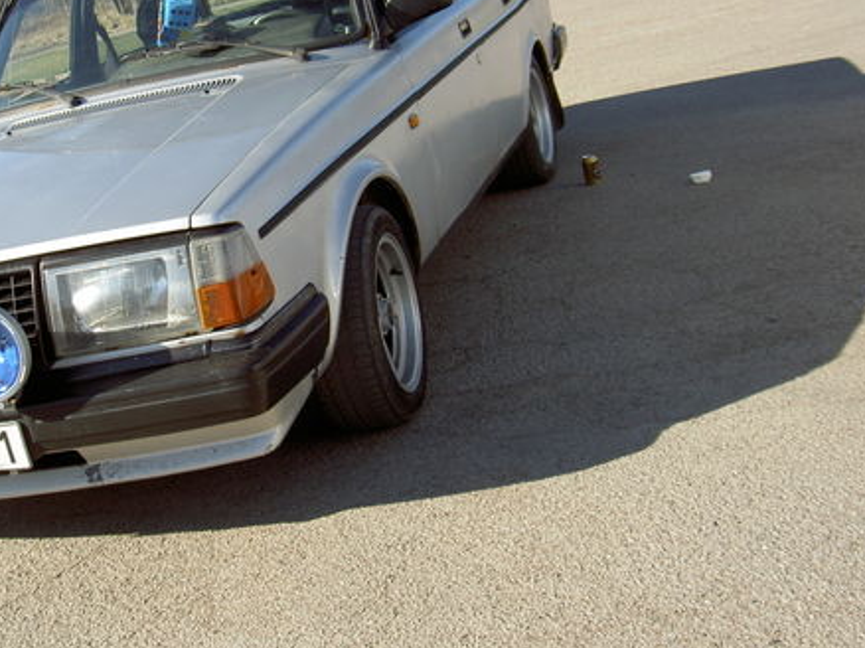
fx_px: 1424
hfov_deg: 33.3
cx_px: 245
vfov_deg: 25.6
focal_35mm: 57
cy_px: 269
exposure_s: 1/200
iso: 50
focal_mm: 8
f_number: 4.7
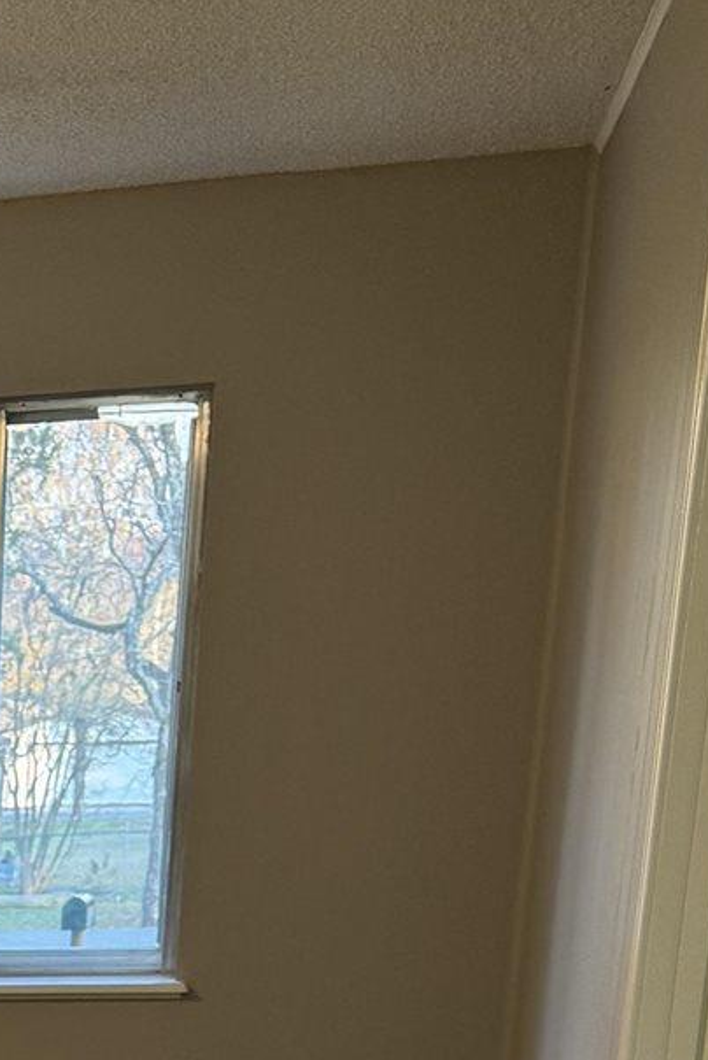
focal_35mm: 95
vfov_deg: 18.8
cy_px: 1608
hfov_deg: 12.7
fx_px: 2799
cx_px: -699
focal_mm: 6.76
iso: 100
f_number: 1.78
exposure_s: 1/60
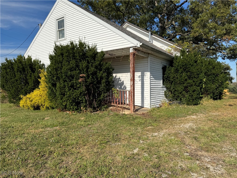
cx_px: 118
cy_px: 89
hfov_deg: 71.6
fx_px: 164
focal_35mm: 24
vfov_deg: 56.8
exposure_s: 1/5814
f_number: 1.78
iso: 80
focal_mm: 6.76
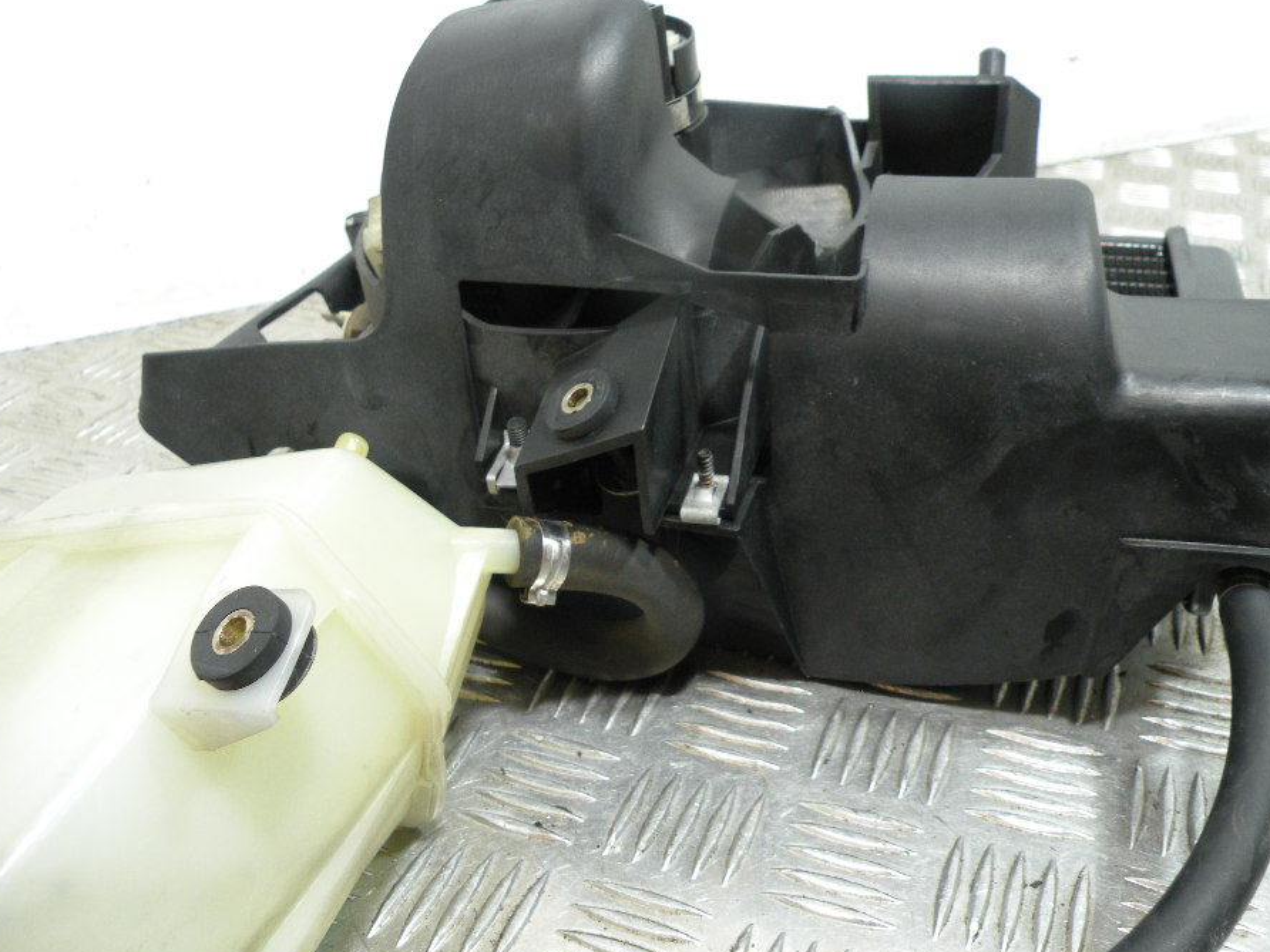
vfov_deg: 45.4
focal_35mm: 31
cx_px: 662
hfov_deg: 58.3
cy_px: 425
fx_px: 1137
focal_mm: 4.7
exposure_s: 1/66
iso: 158
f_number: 2.8
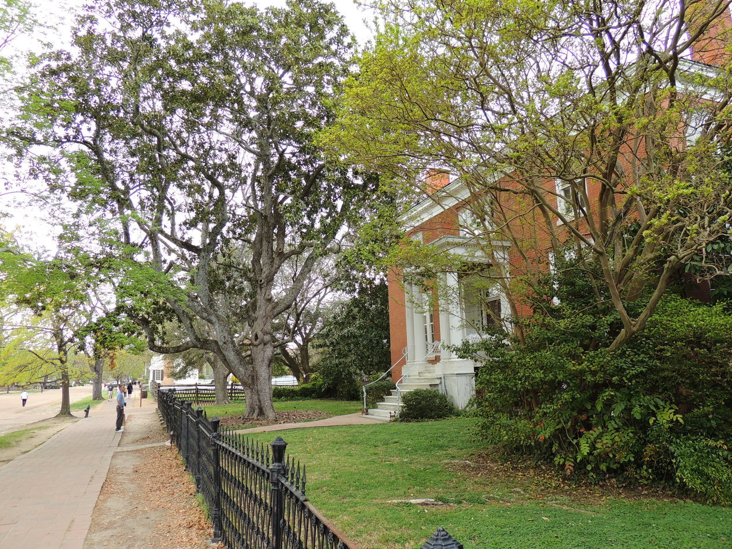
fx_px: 529
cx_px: 366
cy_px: 269
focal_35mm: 25
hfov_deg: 69.4
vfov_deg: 54.9
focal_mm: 4.3
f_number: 3
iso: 100
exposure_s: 1/125
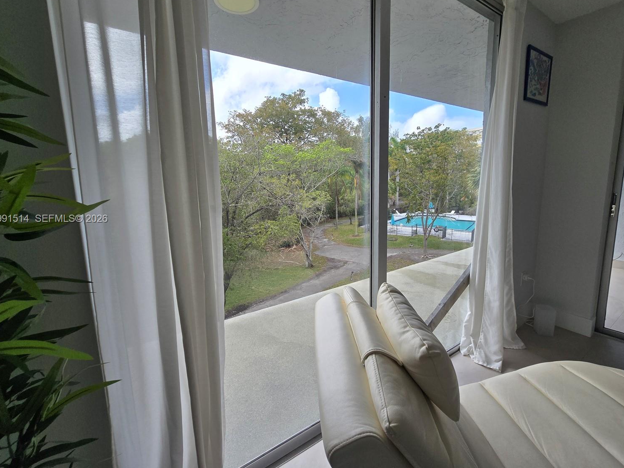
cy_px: 219
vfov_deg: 85.6
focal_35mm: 14
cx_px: 313
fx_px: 252
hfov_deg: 102.1
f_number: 2.2
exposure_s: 1/688
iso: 50
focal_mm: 2.2
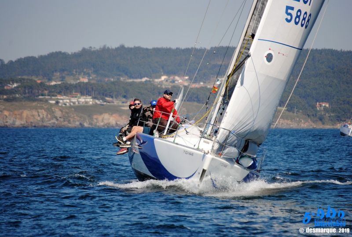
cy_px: 118
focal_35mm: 300
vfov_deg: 4.6
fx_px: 2939
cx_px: 176
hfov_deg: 6.9
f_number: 5.6
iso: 200
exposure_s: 1/1000
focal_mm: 200
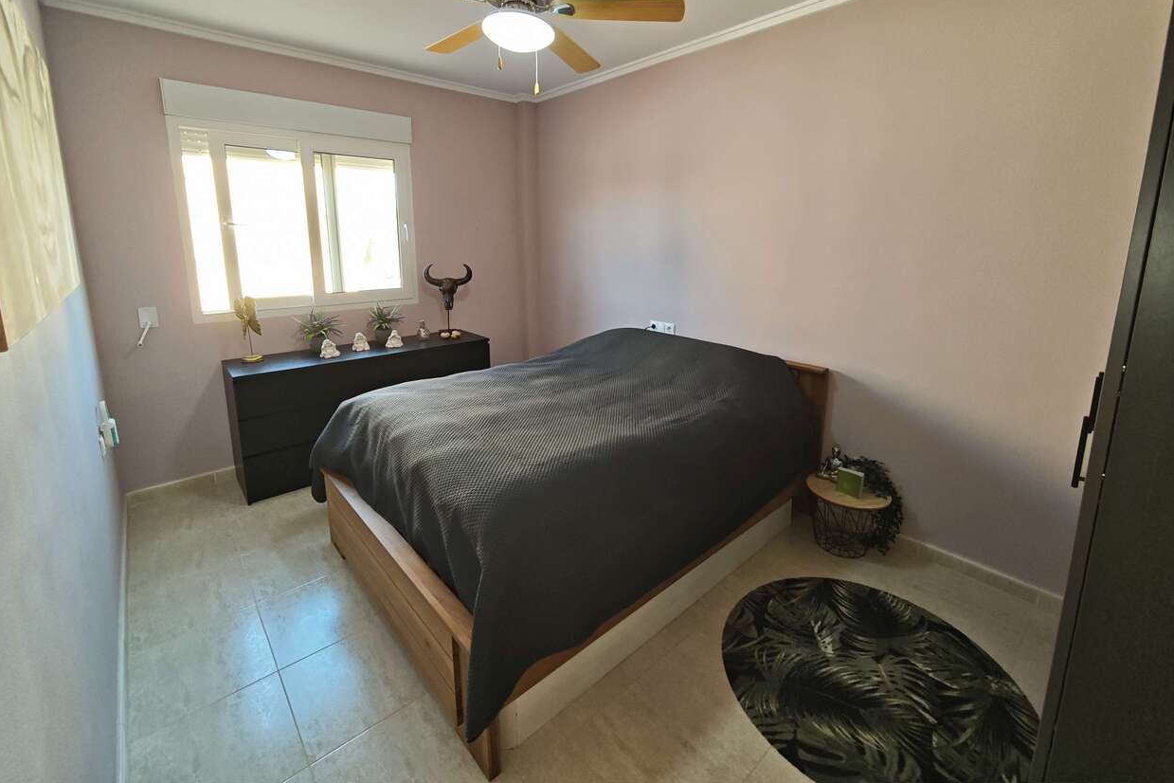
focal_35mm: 15
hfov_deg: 100.4
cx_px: 602
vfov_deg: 76.8
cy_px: 329
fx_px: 489
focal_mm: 2.16
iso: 250
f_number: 2.2
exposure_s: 1/49.9
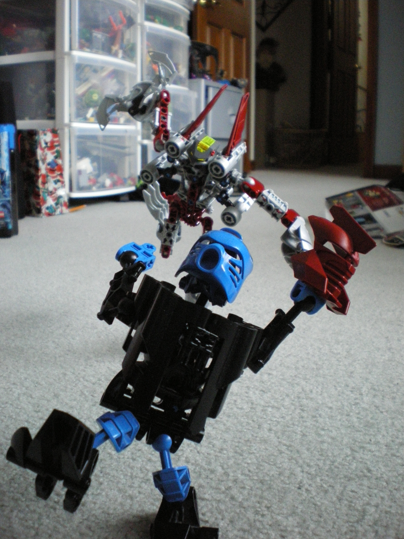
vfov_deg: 51.4
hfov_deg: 39.7
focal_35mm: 36
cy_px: 270
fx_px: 560
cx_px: 202
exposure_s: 1/50
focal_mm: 6.3
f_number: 3.1
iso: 640
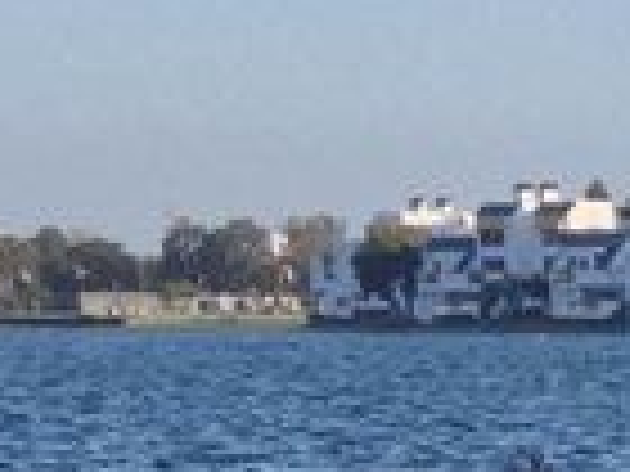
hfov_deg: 7.7
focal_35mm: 241
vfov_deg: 5.7
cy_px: 1429
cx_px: 1512
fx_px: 4386
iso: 50
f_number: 2.4
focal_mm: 4.13
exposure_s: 1/874
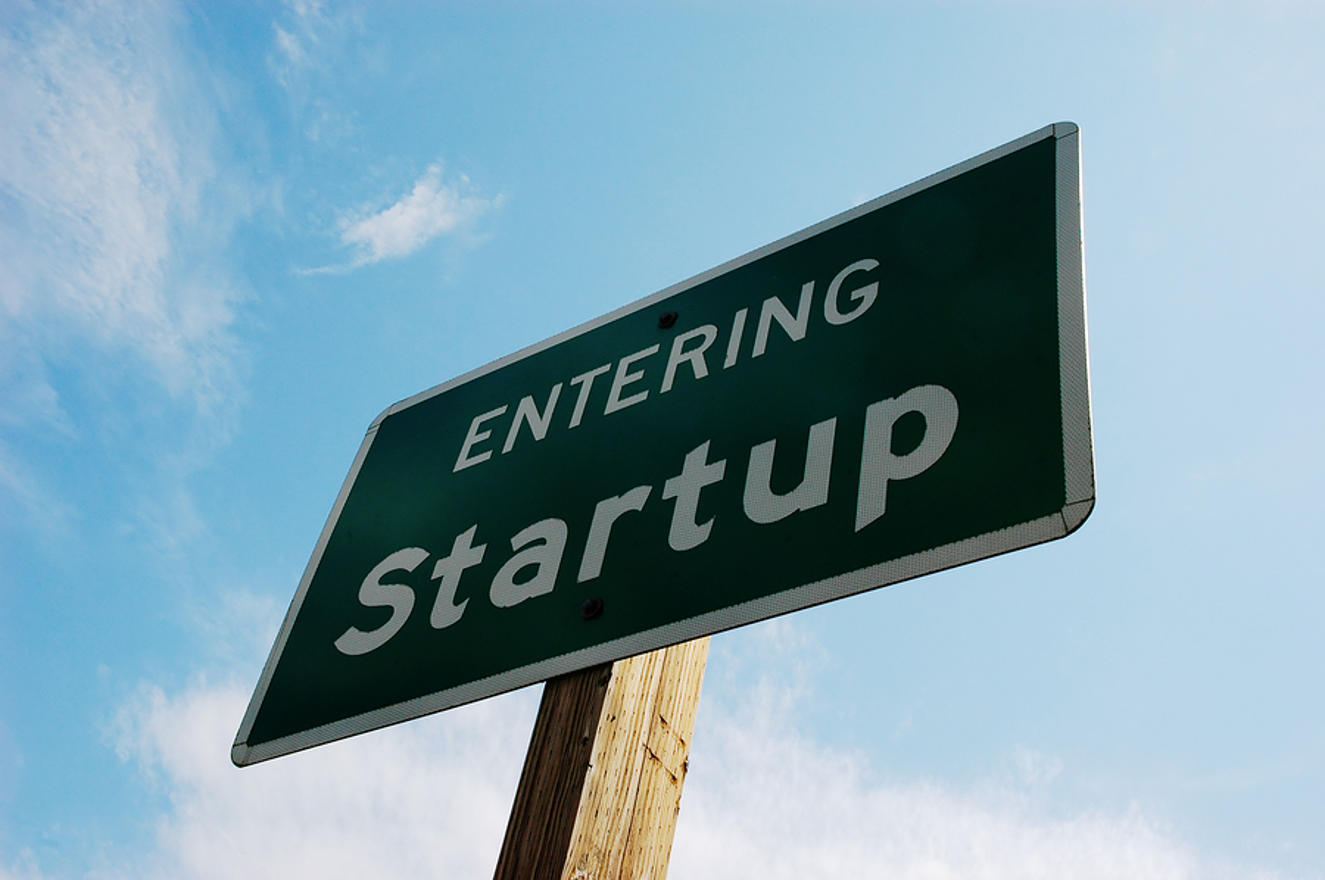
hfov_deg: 45.0
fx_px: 1599
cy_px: 440
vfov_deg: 30.8
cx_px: 662
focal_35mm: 44
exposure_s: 1/400
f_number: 11
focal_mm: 29
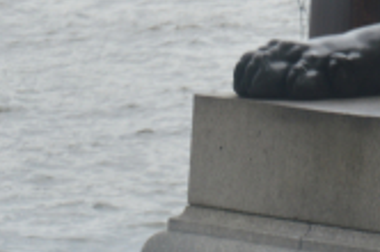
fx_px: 4730
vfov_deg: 3.0
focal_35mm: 449
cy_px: -286
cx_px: 847
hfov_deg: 4.5
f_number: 7.1
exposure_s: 1/200
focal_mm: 62
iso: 100
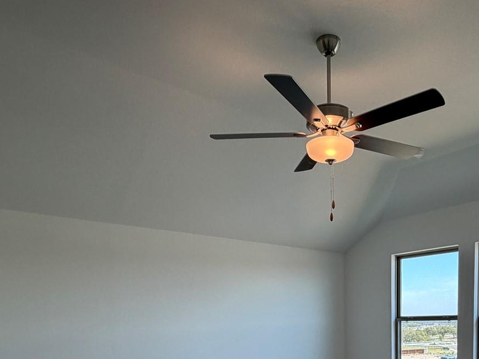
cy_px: 368
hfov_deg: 53.6
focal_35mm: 33
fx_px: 457
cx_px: 338
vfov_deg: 37.8
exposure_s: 1/120
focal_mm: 2.22
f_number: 2.2
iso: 50
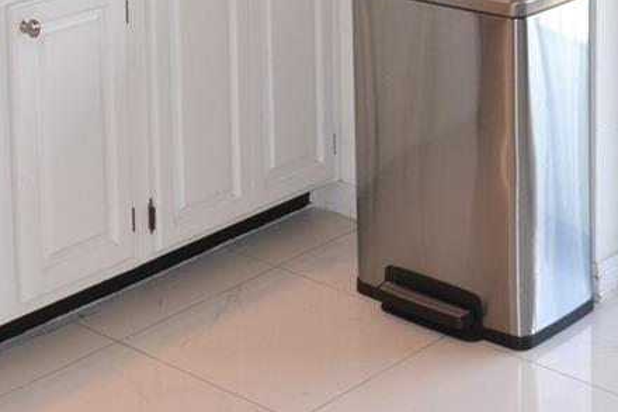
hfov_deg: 21.8
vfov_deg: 13.7
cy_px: -231
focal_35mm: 93
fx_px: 1593
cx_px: 191
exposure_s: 1/60
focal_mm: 17
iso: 500
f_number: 4.2
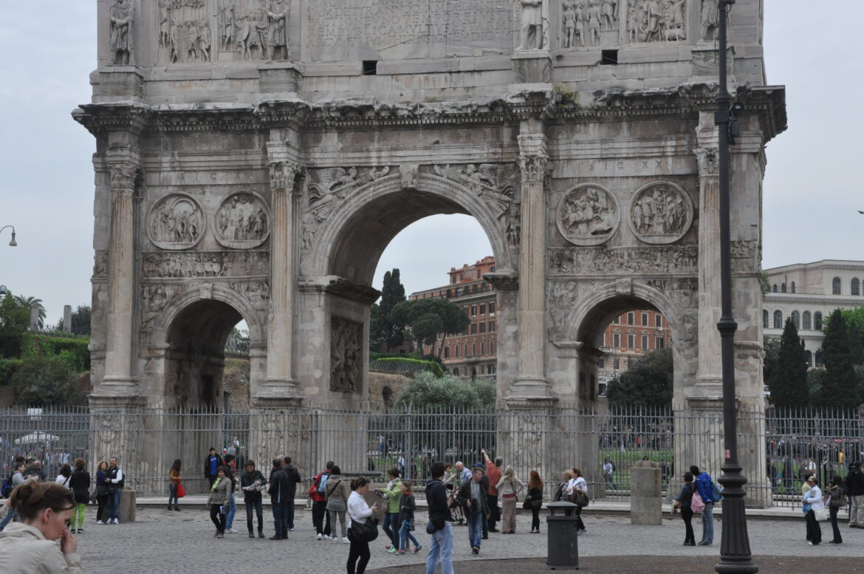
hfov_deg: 28.1
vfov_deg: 18.9
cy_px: 287
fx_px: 1726
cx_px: 432
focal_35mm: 72
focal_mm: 48
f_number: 13
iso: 1000
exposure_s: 1/640
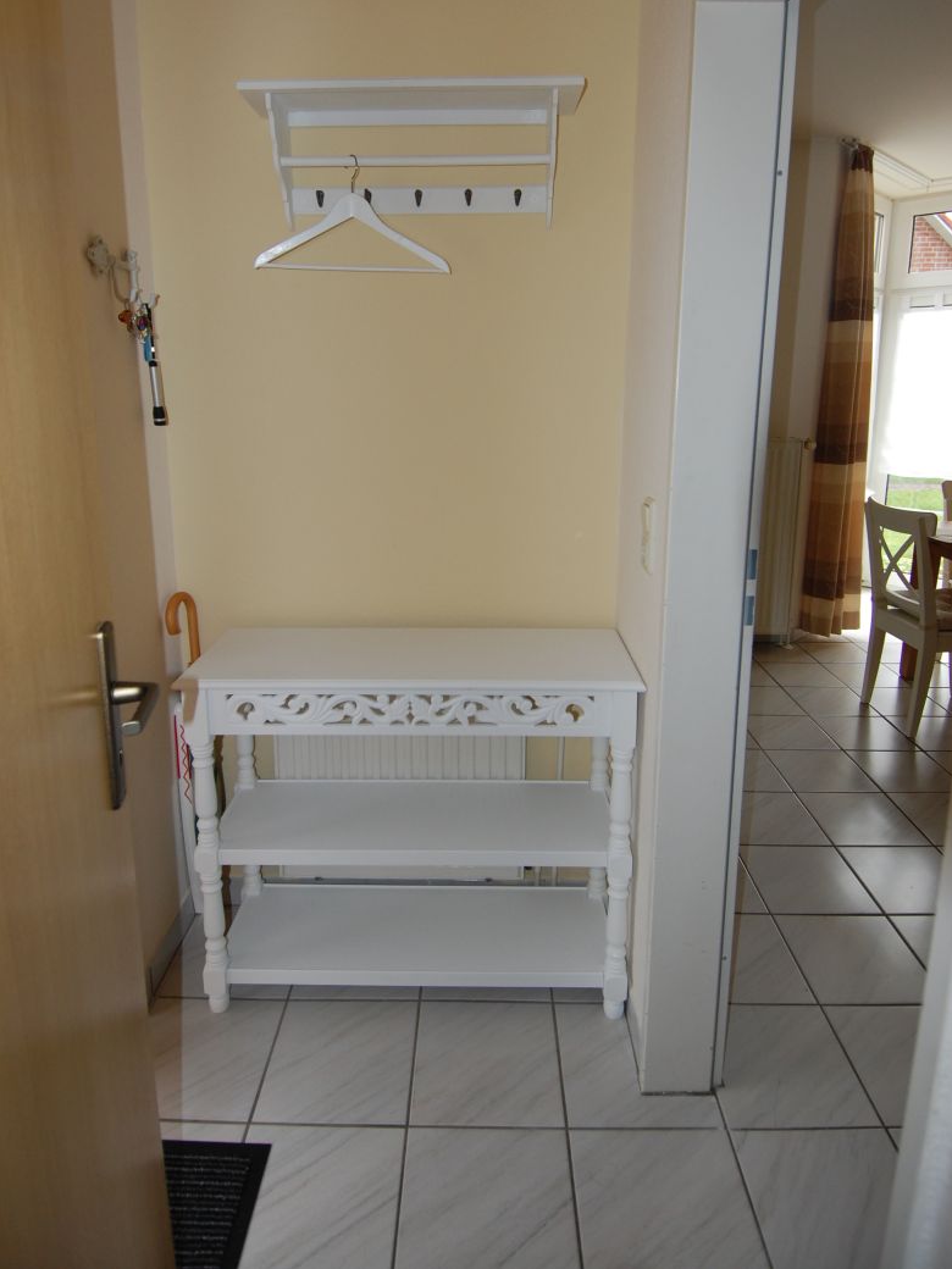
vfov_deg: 81.2
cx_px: 467
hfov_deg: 66.0
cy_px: 536
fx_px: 733
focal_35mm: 20
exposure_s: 1/60
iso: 400
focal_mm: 12
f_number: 4
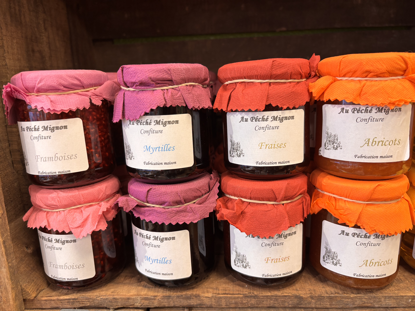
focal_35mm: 26
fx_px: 312
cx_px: 208
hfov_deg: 67.3
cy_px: 156
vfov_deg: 53.1
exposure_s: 1/50
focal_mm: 5.96
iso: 100
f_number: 1.6
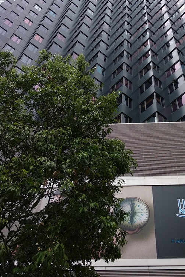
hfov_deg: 35.5
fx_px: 285
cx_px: 129
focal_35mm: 37
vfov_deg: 51.5
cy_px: 108
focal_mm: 3.81
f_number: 2.2
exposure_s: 1/340
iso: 125
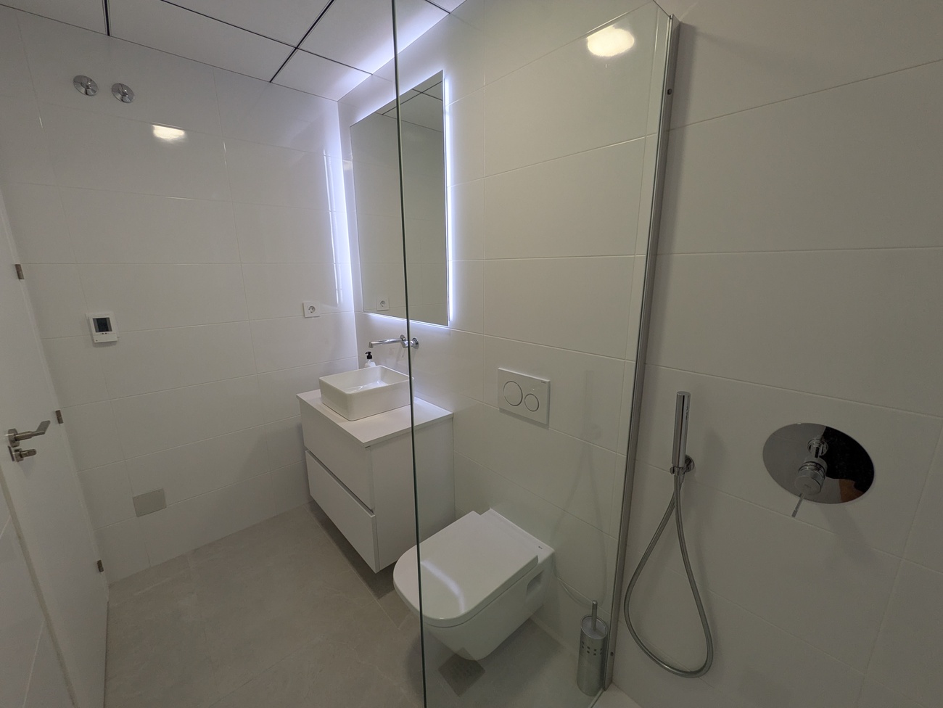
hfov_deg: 102.0
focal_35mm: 14
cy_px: 354
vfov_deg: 85.7
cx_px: 472
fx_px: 382
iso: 68
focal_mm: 1.83
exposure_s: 1/100
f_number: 2.2
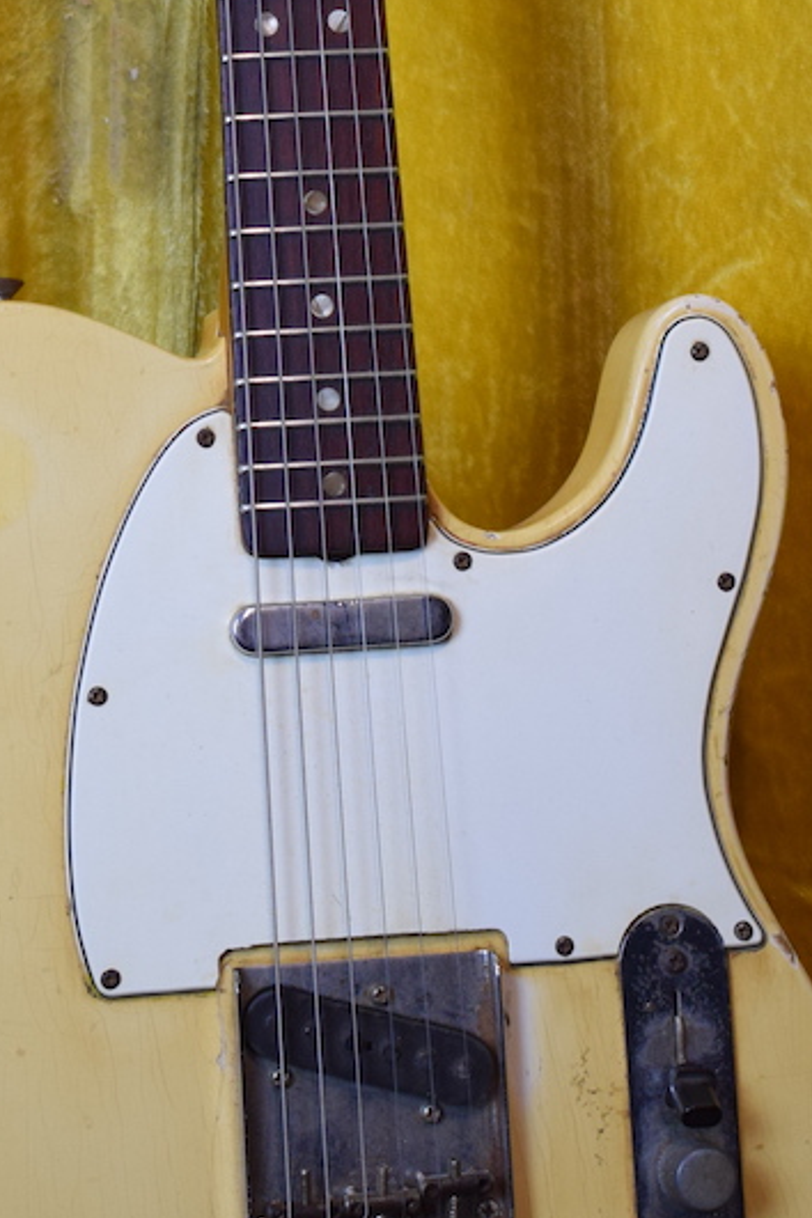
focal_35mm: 114
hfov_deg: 12.0
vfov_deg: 17.6
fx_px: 3871
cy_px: 73
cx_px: 271
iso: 800
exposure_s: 1/60
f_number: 4
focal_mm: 27
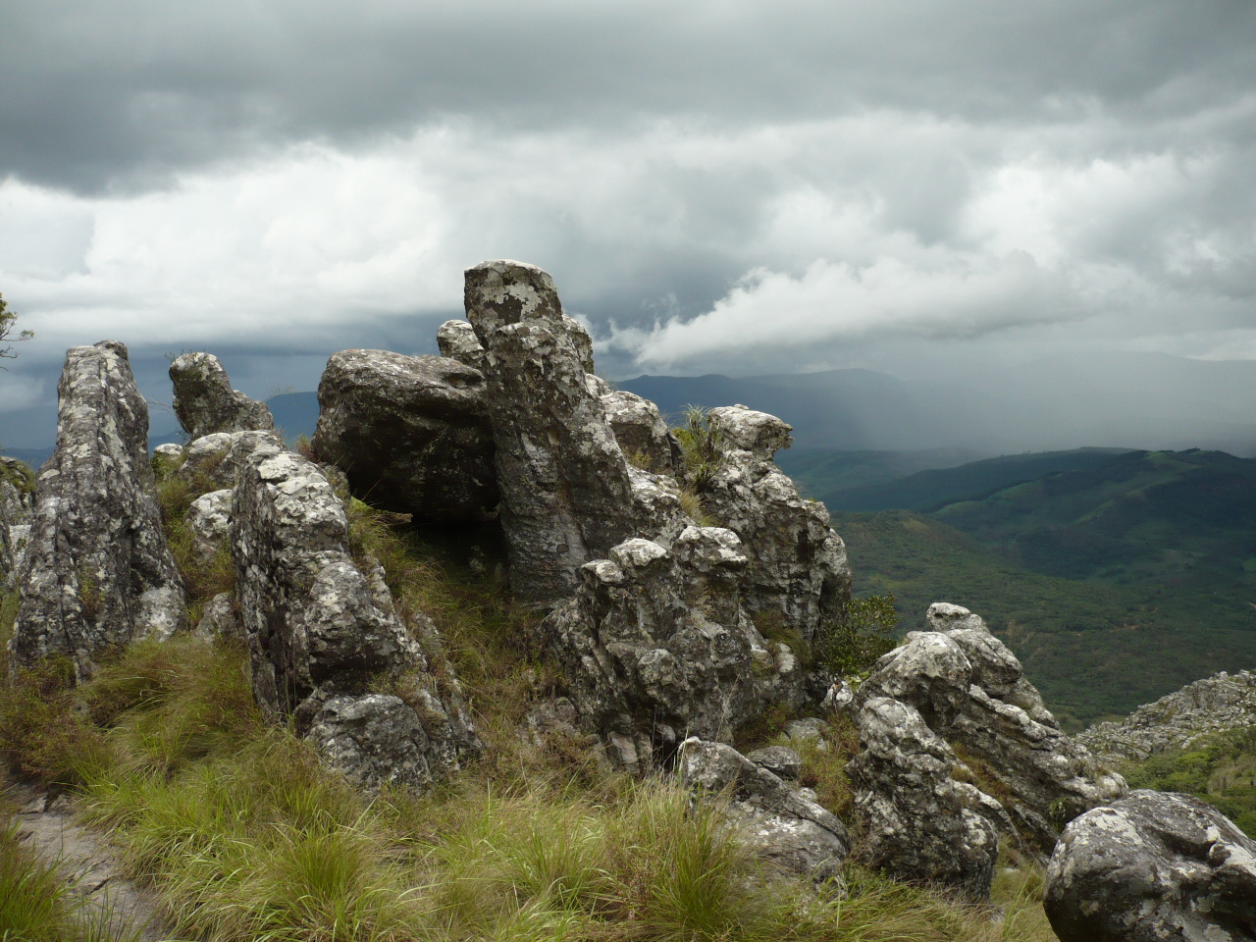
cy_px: 471
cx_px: 628
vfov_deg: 40.7
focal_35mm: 35
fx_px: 1270
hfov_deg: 52.6
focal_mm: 5.8
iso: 100
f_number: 2.8
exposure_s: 1/500
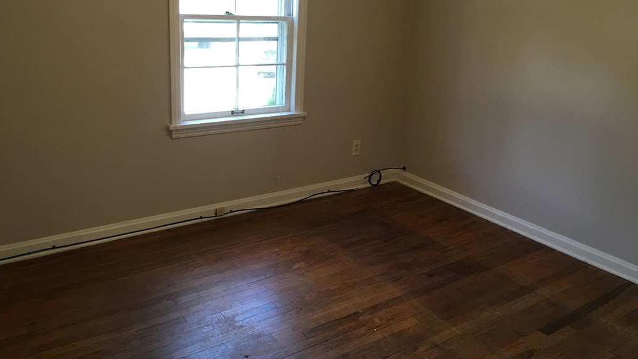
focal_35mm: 32
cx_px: 316
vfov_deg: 36.5
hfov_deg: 61.0
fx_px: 541
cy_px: 135
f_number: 2.2
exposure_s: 1/30
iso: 40
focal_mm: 4.15
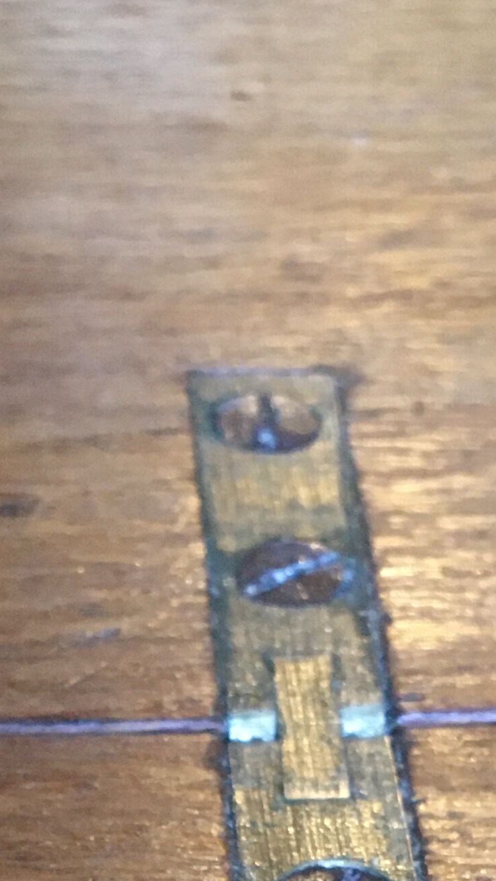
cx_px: 307
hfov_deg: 12.3
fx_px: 2292
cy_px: 1059
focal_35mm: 98
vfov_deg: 20.4
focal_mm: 4.15
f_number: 2.2
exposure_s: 1/17
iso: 200
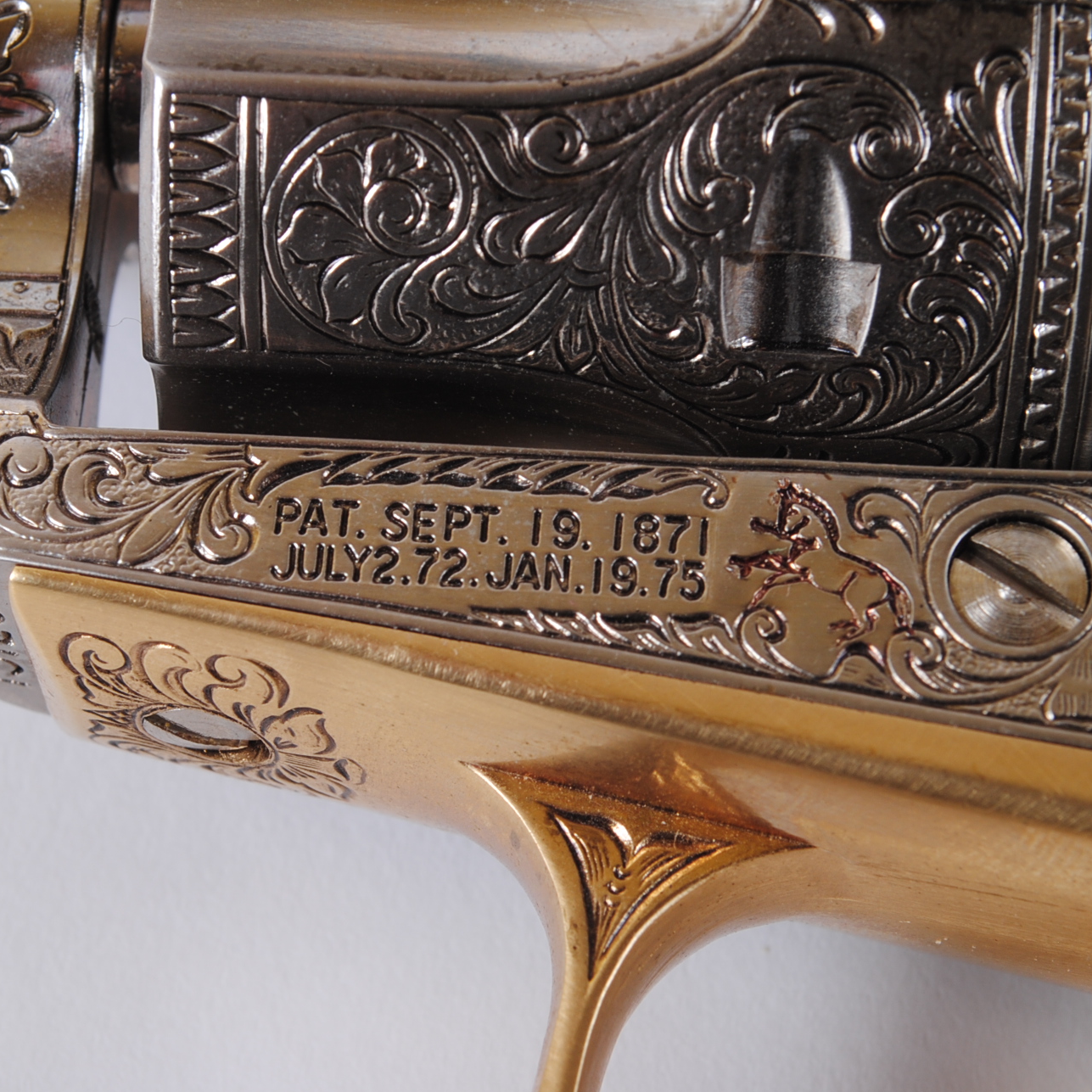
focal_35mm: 106
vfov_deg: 16.5
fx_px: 3770
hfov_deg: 16.5
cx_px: 511
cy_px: 546
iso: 100
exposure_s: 1/125
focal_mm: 55
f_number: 14
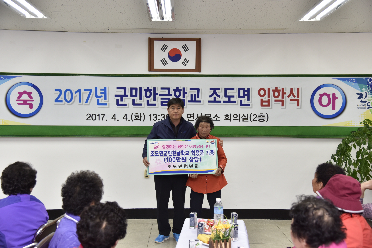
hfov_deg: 44.5
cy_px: 124
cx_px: 186
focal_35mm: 44
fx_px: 455
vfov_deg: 30.5
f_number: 4.5
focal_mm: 44
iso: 640
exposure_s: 1/125
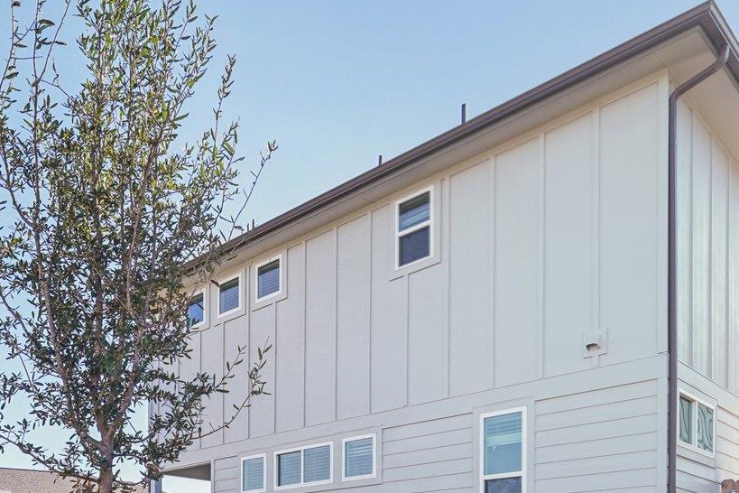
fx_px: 718
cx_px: 283
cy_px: 562
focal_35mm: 35
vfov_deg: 32.5
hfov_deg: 53.9
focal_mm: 14
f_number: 8
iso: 400
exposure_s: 1/640
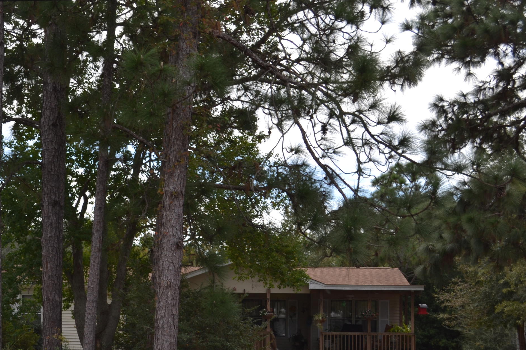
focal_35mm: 70
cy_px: 261
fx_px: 1020
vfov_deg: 19.4
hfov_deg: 28.6
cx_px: 155
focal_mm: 29
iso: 100
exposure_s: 1/200
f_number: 7.1
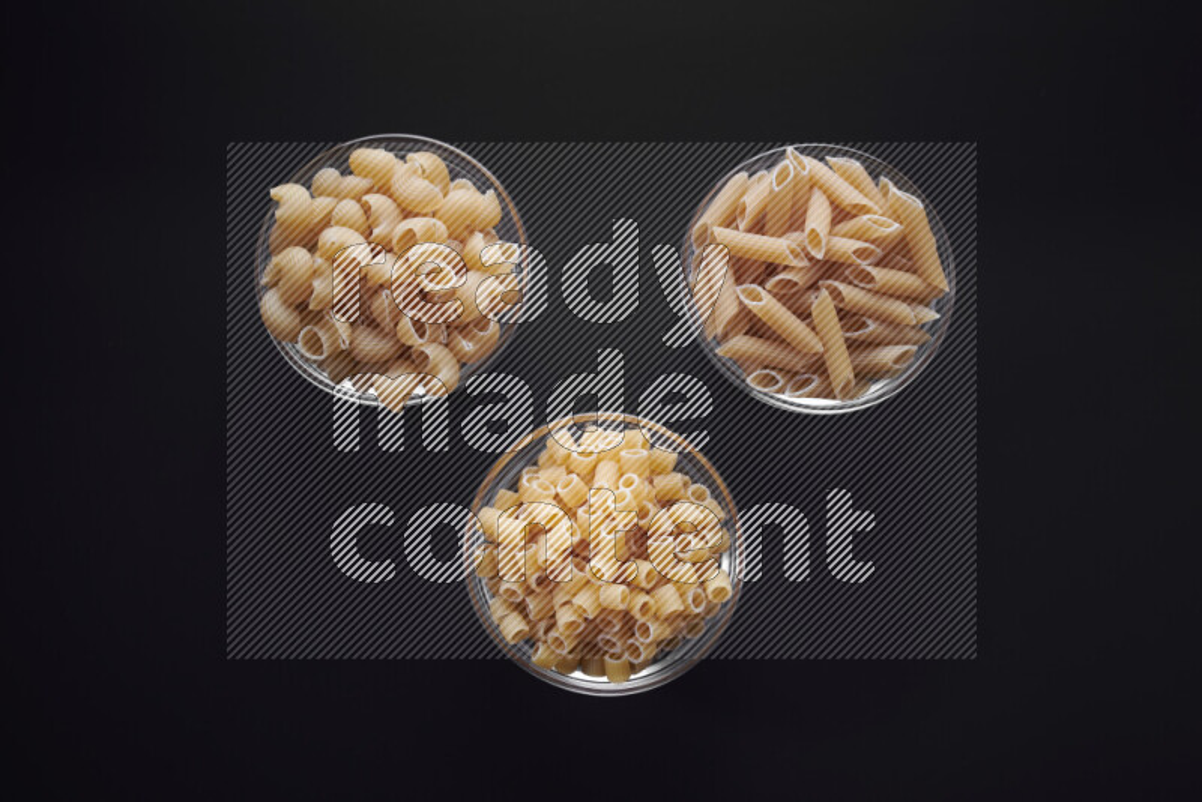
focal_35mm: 50
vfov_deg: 27.0
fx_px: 1670
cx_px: 601
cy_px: 401
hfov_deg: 39.6
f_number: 8
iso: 100
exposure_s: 1/100
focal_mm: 50
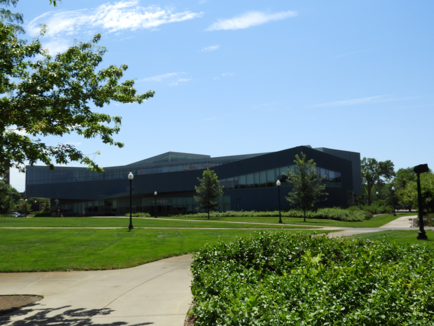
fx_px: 439
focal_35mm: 35
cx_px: 217
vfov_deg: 40.7
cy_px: 163
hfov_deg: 52.6
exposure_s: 1/1250
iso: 100
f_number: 3.8
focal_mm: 6.3
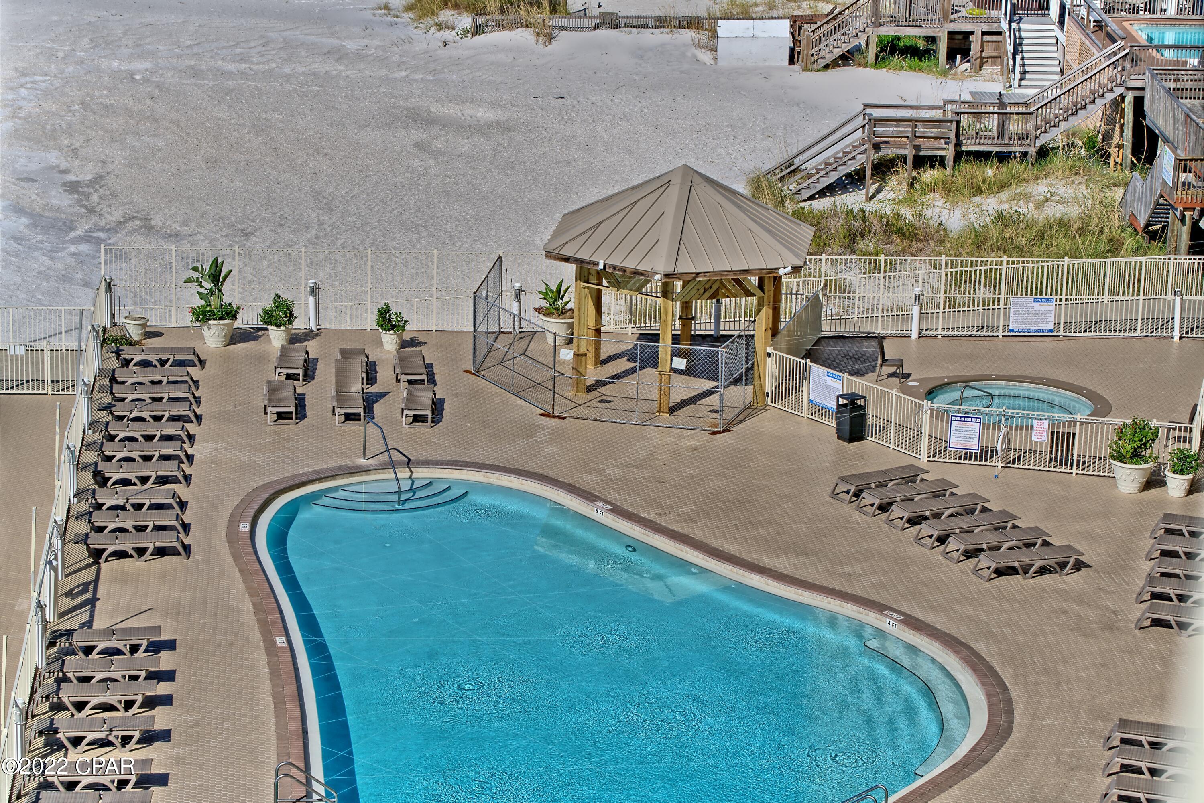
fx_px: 3713
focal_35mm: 111
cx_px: 602
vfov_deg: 12.3
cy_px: 402
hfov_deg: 18.4
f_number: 8
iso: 100
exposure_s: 1/750
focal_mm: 111
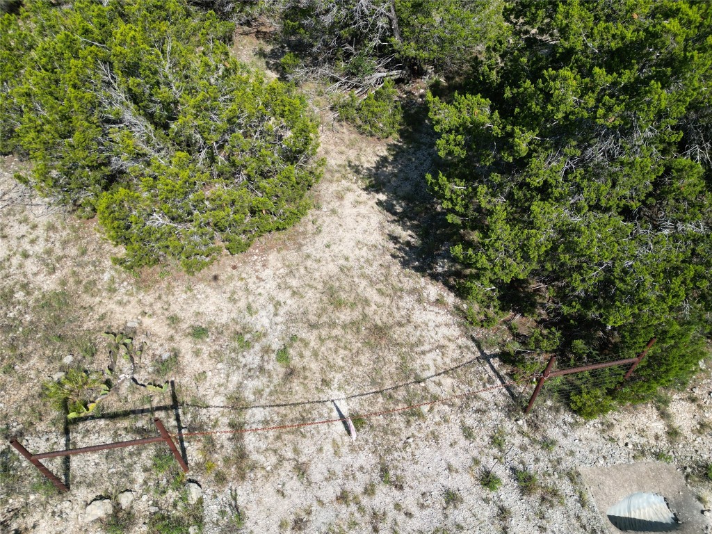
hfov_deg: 71.6
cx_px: 356
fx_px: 494
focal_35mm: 24
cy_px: 267
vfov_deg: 56.8
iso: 120
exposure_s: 1/2500
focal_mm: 6.72
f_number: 1.7
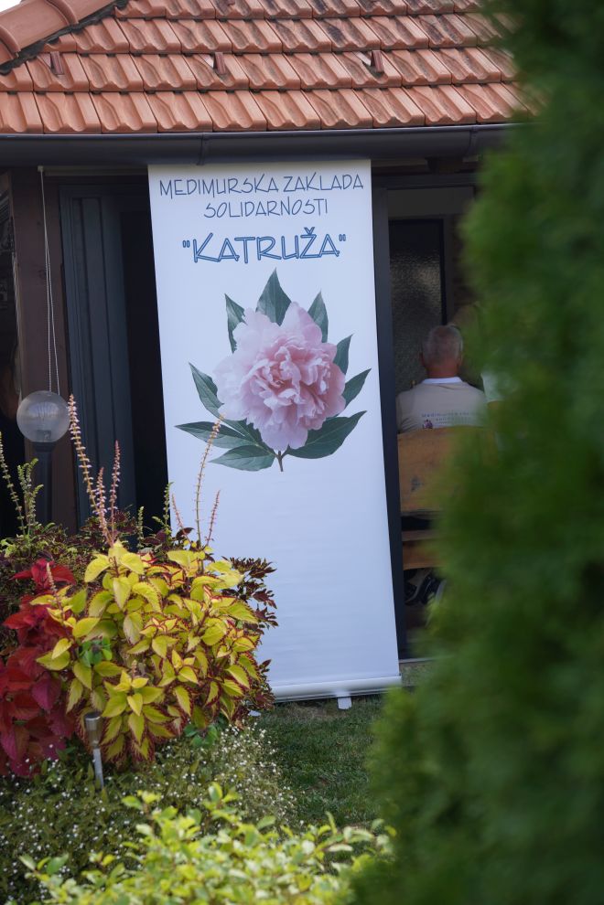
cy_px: 452
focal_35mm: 69
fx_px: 1725
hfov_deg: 19.9
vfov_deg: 29.4
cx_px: 302
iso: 100
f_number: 4.5
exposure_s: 1/200
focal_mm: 45.7
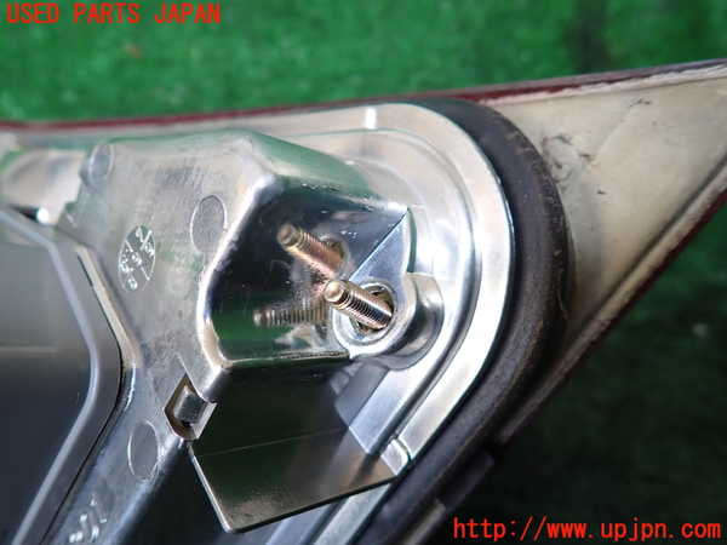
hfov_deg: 69.4
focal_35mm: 25
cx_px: 364
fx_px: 525
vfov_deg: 54.9
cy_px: 272
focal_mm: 4.5
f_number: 2
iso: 100
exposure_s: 1/100
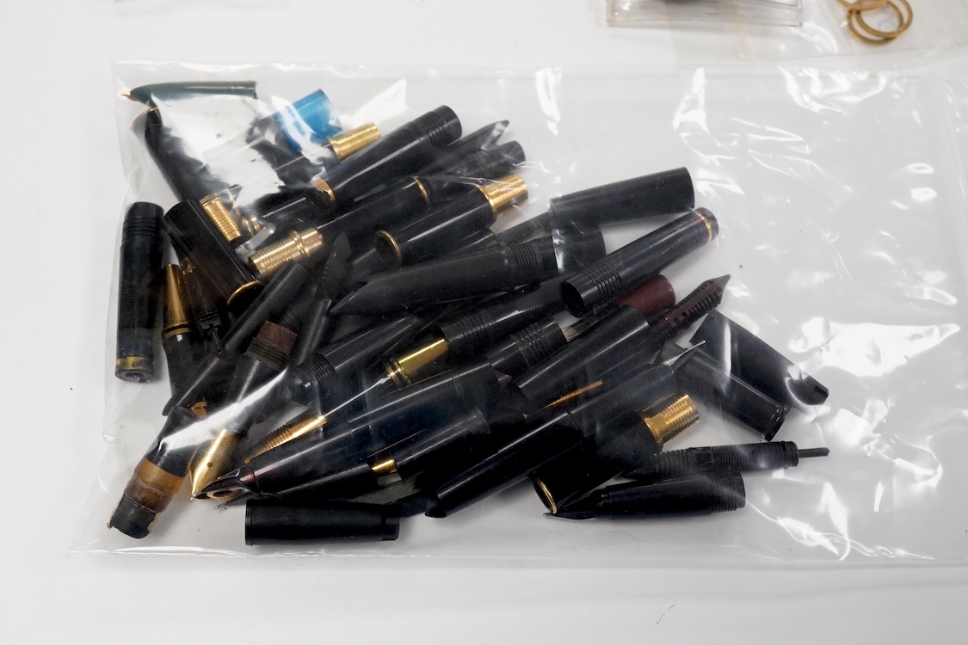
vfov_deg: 29.9
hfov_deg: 43.6
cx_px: 484
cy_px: 322
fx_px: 1210
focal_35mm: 45
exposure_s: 1/160
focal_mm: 30
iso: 2500
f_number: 13
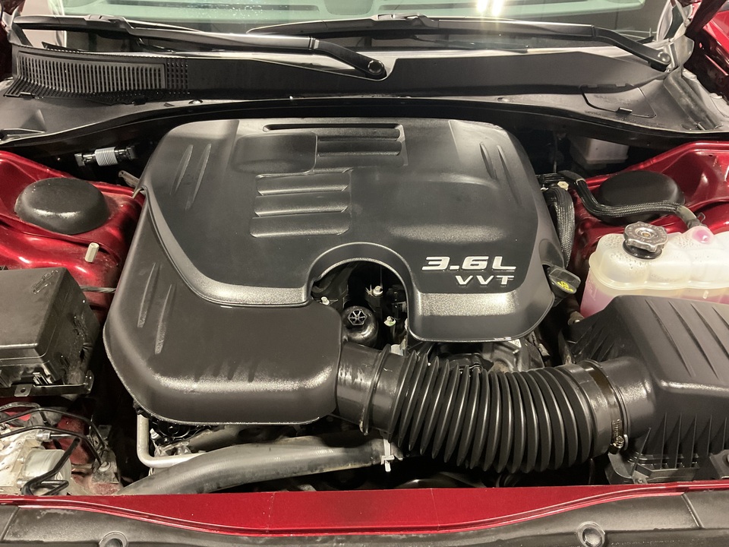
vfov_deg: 48.2
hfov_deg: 61.7
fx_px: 611
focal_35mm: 29
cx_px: 364
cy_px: 274
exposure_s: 1/30
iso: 320
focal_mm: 3
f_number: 1.8
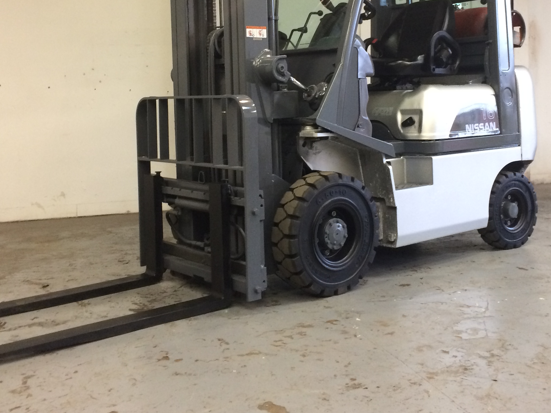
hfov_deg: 41.2
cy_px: 107
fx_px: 732
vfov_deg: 31.0
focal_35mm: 46
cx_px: 300
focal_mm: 4.15
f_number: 2.2
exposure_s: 1/33
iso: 200
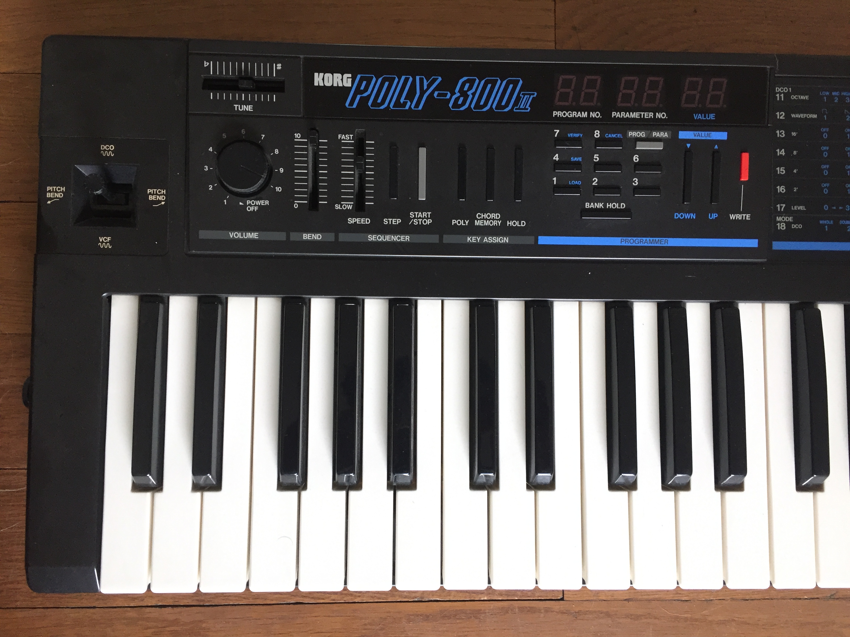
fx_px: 712
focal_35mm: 29
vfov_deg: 48.2
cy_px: 318
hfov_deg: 61.7
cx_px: 425
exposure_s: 1/33
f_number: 2.2
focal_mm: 4.15
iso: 125
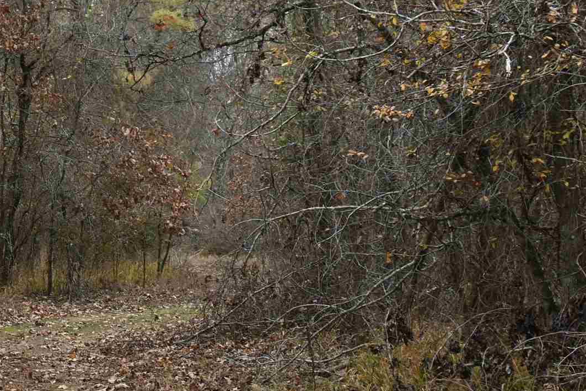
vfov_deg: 10.5
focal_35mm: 130
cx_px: 58
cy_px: 270
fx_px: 2116
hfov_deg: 15.6
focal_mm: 30
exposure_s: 1/125
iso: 180
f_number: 5.6
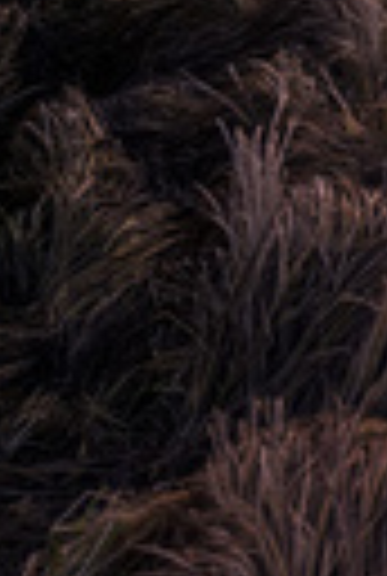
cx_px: 1438
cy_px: -18
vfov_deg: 18.2
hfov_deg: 8.4
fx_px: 1748
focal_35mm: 109
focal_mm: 14
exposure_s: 1/80
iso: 100
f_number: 5.6
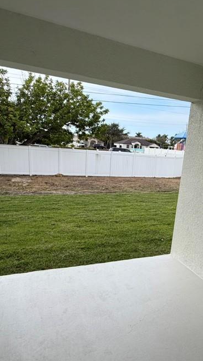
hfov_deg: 47.0
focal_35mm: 24
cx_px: 133
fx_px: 230
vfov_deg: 75.9
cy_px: 205
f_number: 2.2
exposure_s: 1/686
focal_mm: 2.22
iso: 40
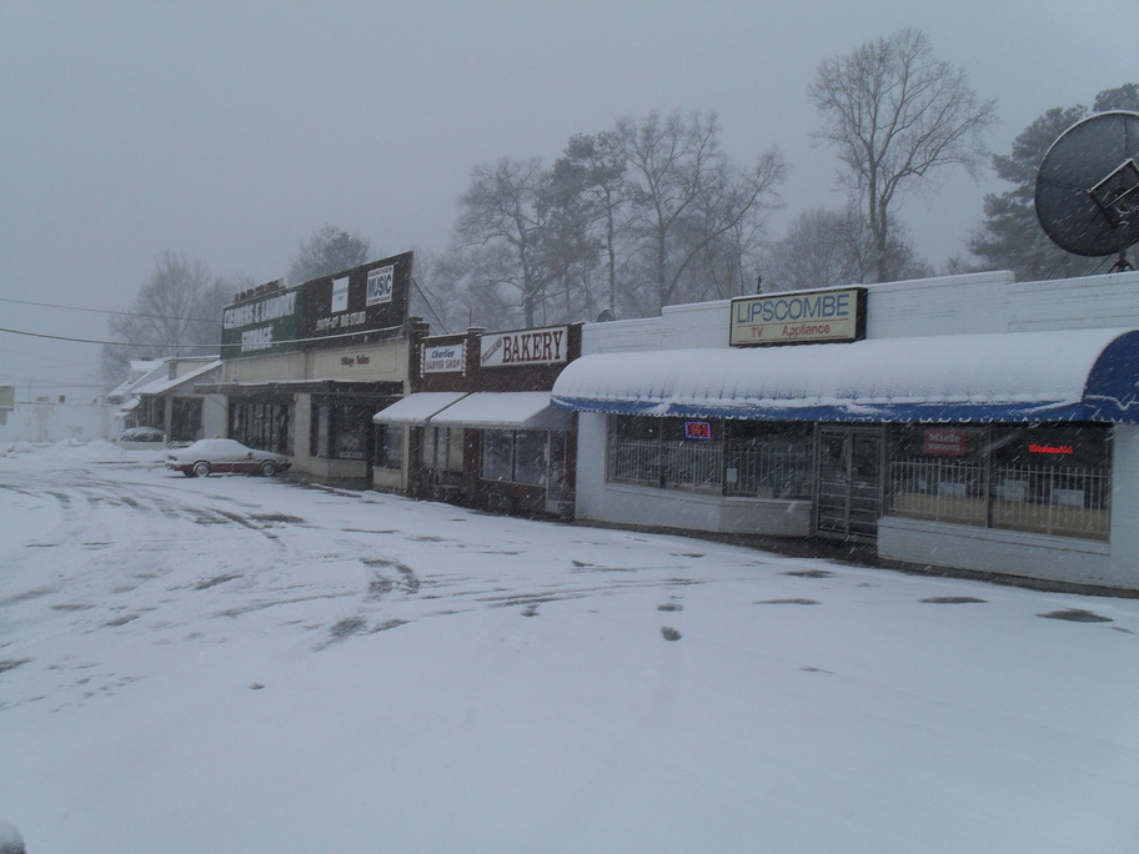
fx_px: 1152
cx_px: 570
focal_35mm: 35
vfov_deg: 40.7
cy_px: 427
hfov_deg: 52.6
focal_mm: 6.3
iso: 100
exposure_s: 1/180
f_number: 8.4
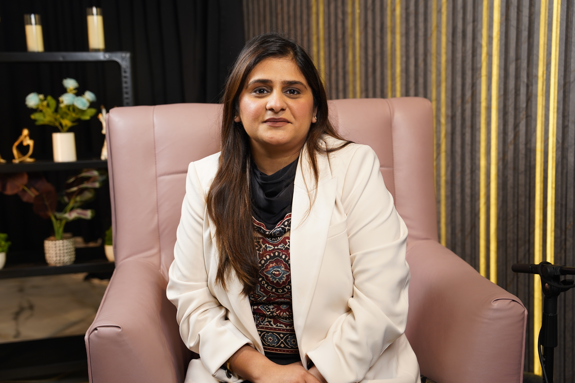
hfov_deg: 40.3
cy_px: 192
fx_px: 783
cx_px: 288
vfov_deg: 27.5
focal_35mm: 49
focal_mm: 49
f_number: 4
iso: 500
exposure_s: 1/50
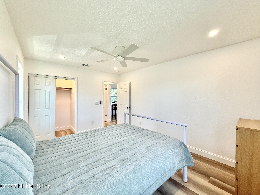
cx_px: 130
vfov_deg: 85.7
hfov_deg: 102.1
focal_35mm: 14
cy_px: 98
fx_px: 105
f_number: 2.2
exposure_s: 1/120
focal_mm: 2.22
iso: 125
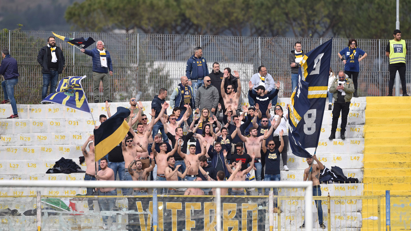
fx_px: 4577
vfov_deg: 2.9
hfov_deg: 5.1
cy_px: 129
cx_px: 205
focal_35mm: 420
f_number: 4
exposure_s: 1/800
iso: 100
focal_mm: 400
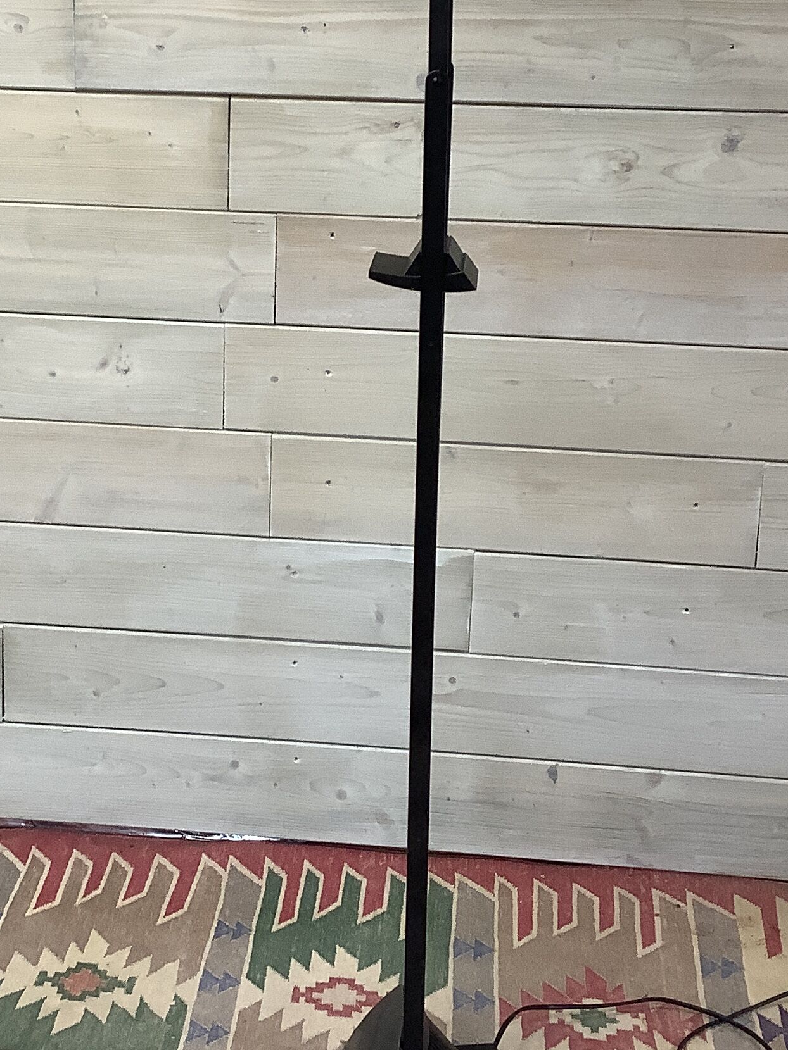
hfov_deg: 23.9
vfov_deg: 31.3
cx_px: 274
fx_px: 1852
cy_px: 312
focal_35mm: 61
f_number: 2.4
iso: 80
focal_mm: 3.3
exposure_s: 1/50
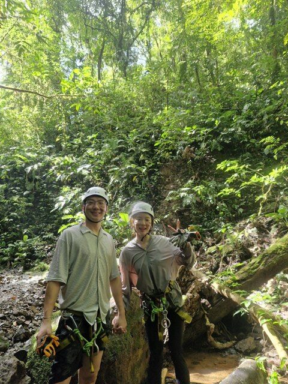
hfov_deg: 58.9
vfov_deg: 73.9
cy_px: 192
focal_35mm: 23
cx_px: 144
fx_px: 255
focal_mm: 5.54
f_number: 1.8
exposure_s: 1/120
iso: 80
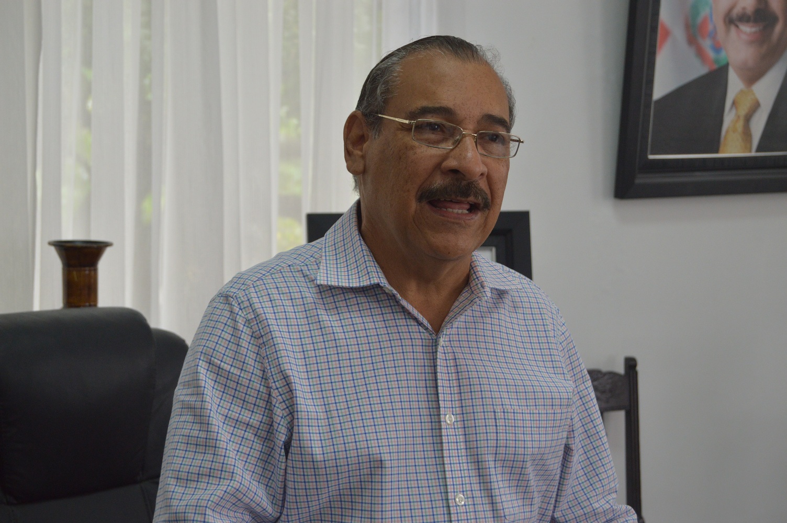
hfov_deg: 29.3
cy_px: 262
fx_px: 1507
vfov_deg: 19.7
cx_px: 394
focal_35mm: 69
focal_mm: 46
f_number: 5.3
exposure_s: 1/60
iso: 640
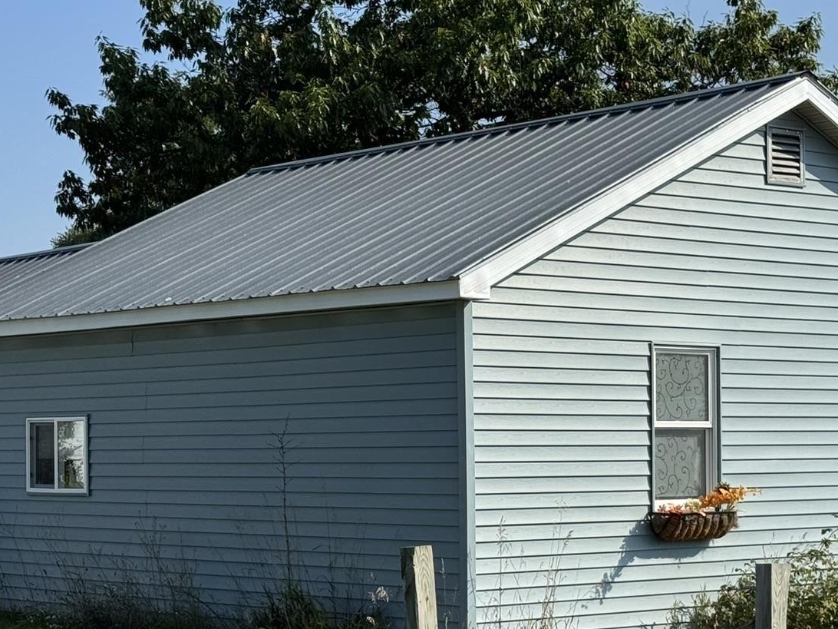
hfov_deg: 21.8
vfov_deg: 16.4
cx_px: 452
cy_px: 442
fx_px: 2179
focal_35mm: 90
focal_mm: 6.76
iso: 64
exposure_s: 1/4608
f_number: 1.78
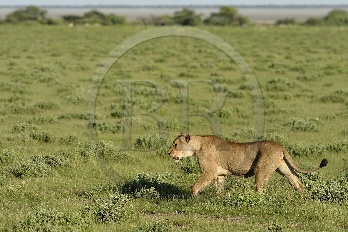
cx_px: 174
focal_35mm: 280
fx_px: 2706
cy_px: 116
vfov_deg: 4.9
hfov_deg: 7.4
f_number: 6.3
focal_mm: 280
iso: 400
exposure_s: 1/1250
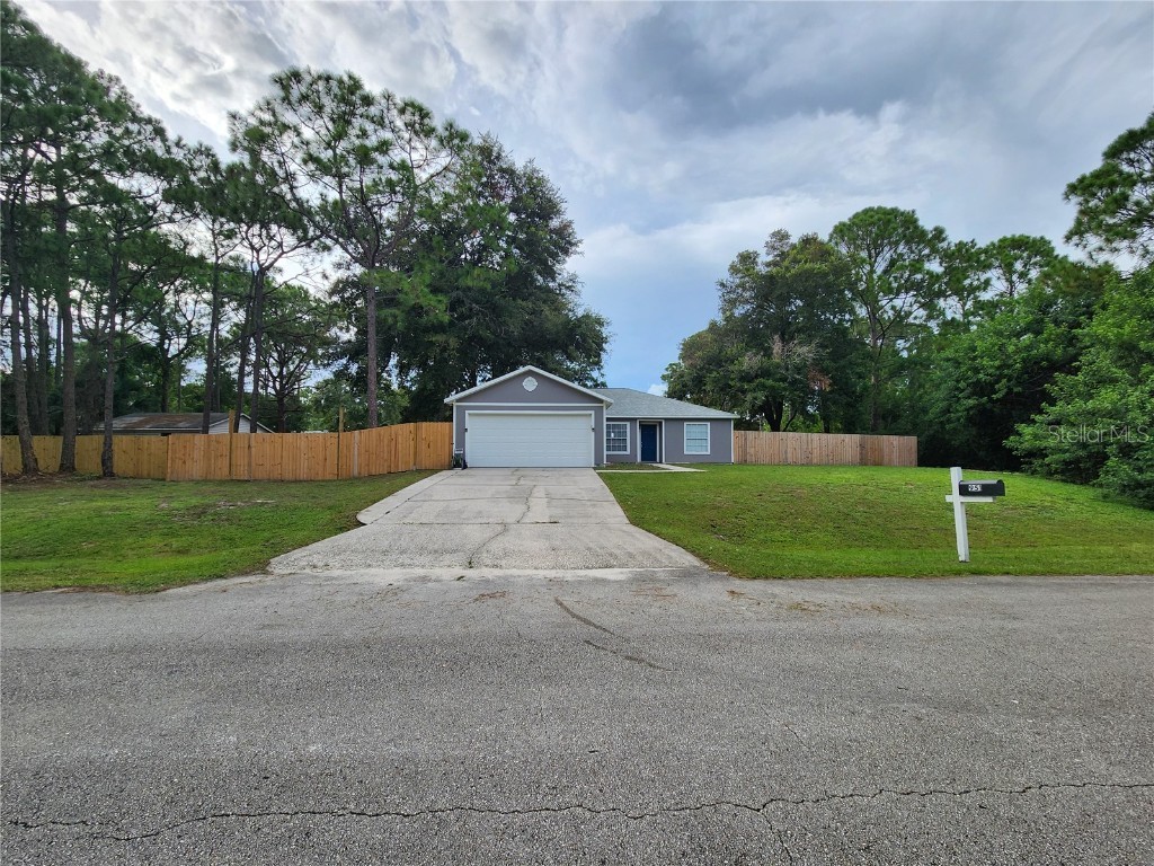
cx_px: 577
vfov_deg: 89.9
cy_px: 433
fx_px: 433
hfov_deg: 106.2
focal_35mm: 13
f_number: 2.2
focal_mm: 2.2
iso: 50
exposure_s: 1/1343
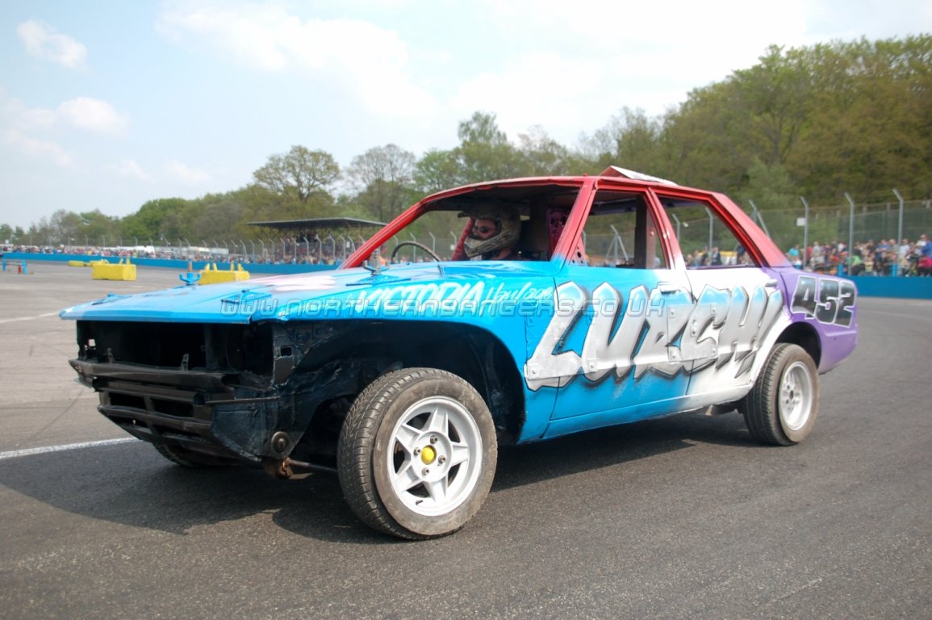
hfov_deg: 49.6
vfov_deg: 34.1
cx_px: 466
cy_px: 310
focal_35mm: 39
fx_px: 1009
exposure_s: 1/640
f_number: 4.2
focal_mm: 26
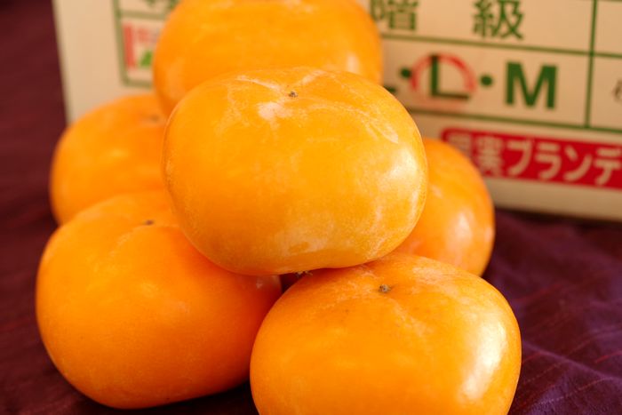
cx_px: 311
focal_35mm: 75
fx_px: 1296
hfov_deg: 27.0
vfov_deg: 18.2
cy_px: 208
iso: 800
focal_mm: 50
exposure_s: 1/100
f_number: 4
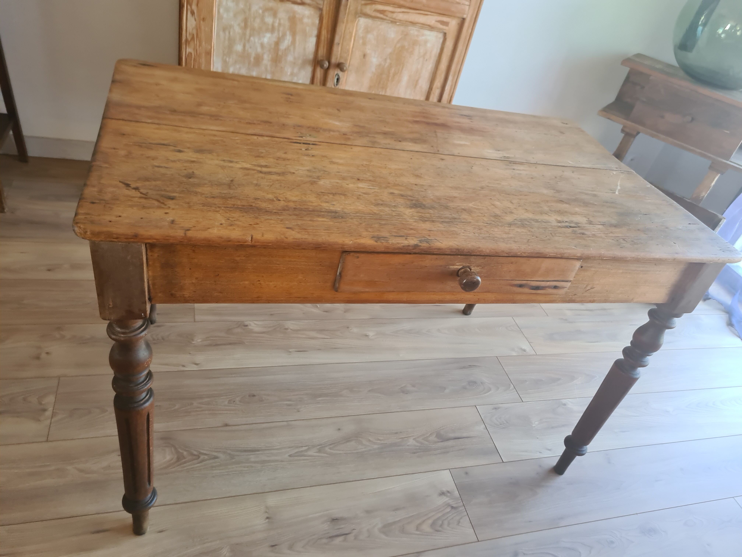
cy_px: 278
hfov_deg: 67.3
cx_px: 371
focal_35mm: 26
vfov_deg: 53.1
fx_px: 557
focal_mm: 5.4
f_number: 1.8
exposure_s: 1/50
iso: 160
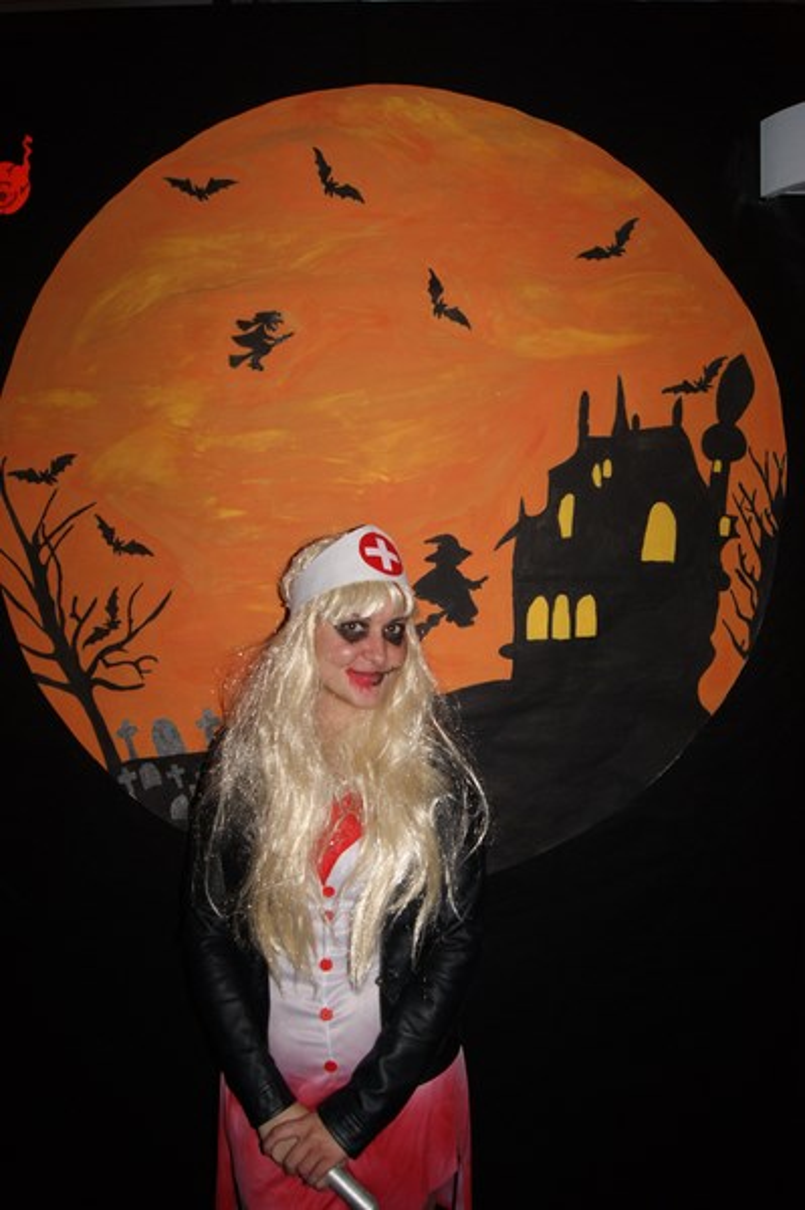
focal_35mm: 27
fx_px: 907
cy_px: 605
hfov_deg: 47.9
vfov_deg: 67.4
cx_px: 402
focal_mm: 18
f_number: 5.6
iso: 400
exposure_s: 1/60
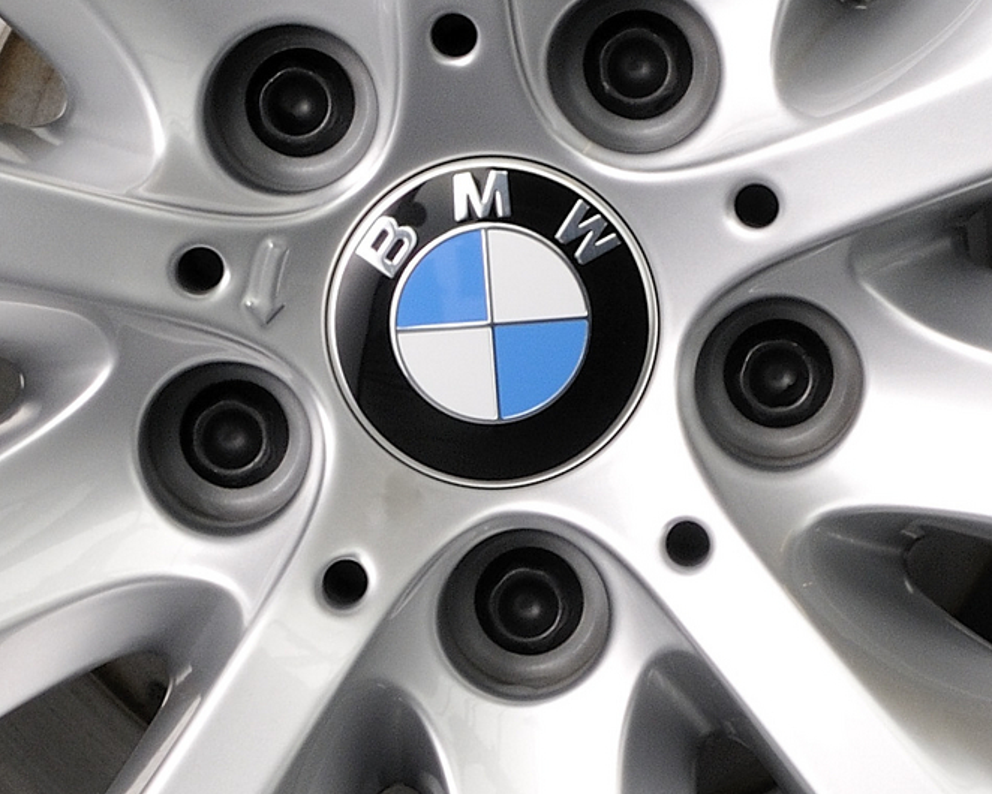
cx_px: 695
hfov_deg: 6.6
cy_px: 311
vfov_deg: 5.3
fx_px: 8605
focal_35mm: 293
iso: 200
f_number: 8
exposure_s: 1/30
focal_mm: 46
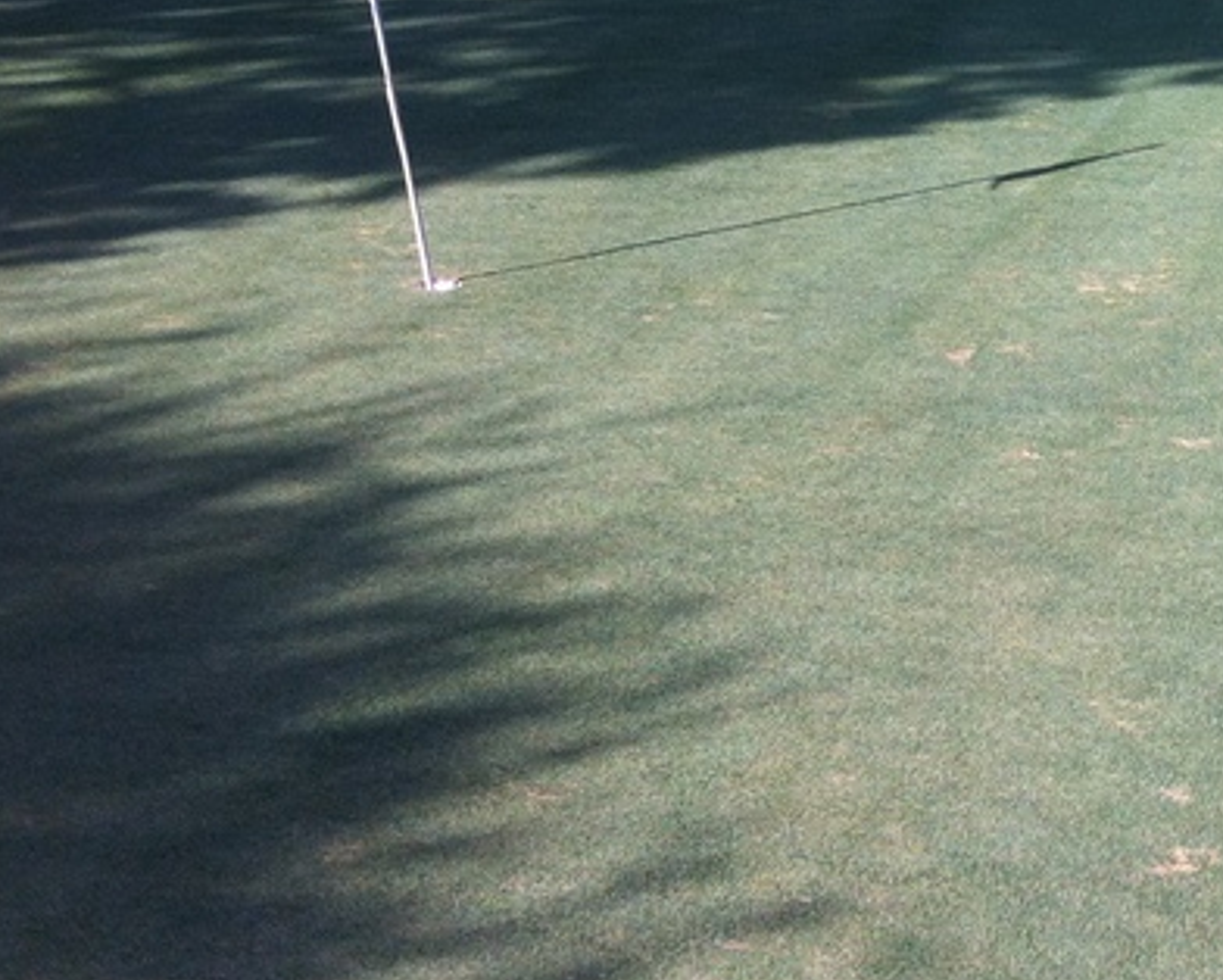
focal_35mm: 87
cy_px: -42
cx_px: 1323
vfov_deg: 17.2
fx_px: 3151
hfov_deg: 21.0
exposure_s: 1/794
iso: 80
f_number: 2.8
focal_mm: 3.85
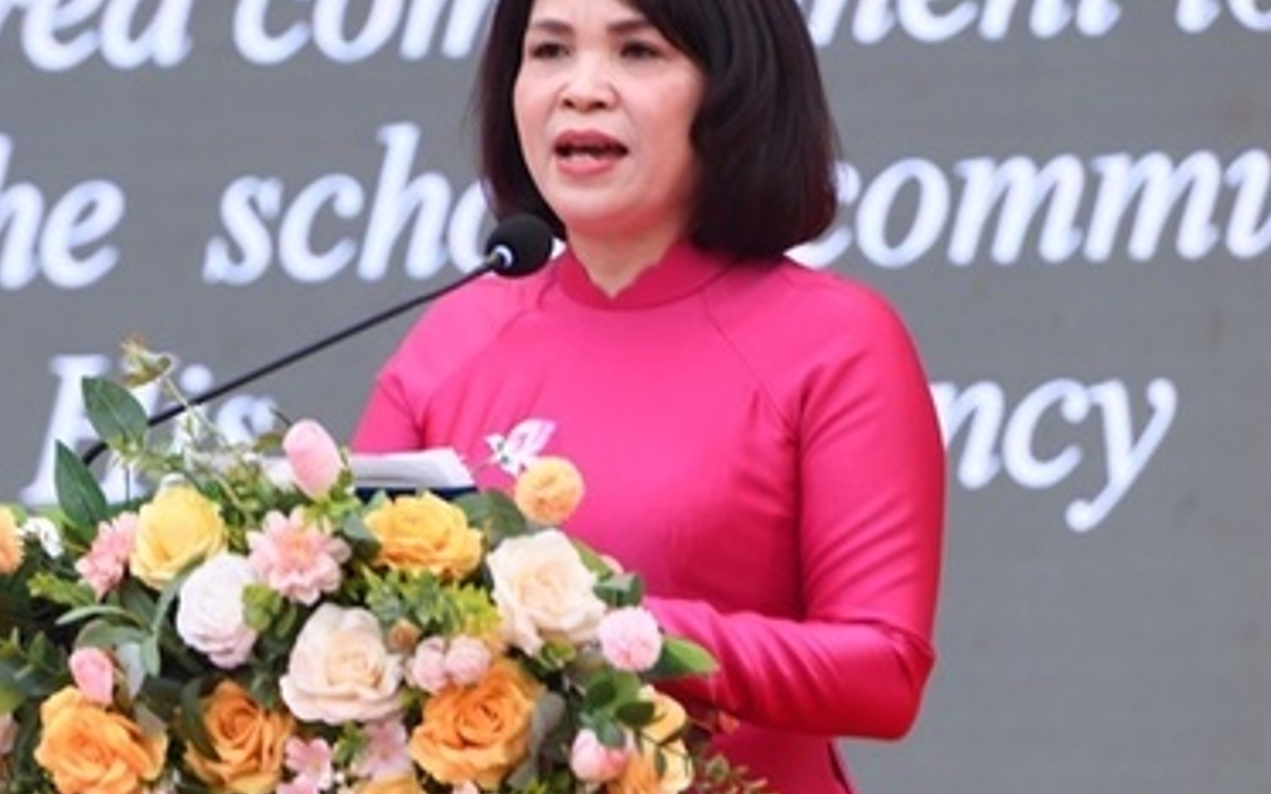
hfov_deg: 4.7
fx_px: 15516
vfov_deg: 2.9
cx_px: 497
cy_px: 414
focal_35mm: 448
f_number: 4.5
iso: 320
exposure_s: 1/125
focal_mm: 200
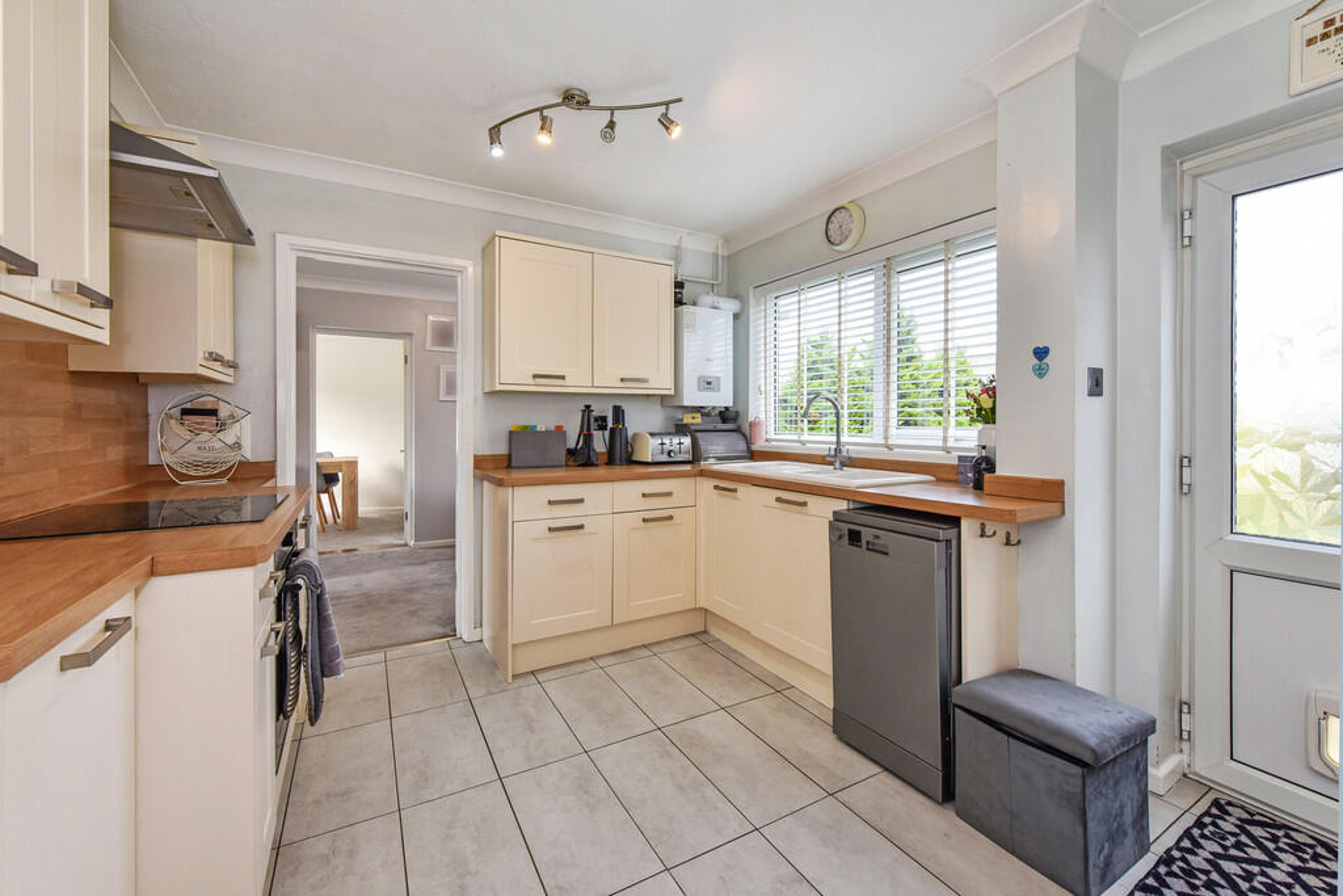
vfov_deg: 81.2
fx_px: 522
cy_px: 448
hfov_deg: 104.2
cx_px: 672
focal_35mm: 14
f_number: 9
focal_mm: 14
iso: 400
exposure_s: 1/30
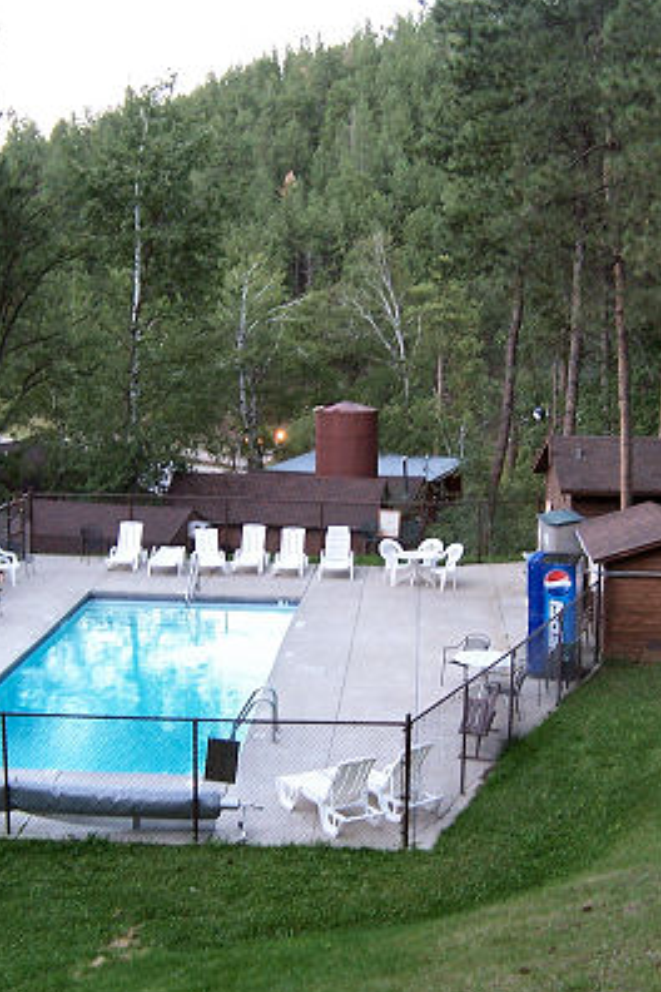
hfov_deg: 26.0
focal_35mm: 52
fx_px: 1432
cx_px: 338
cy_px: 529
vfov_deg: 38.2
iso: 140
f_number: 3.4
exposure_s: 1/20
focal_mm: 5.5
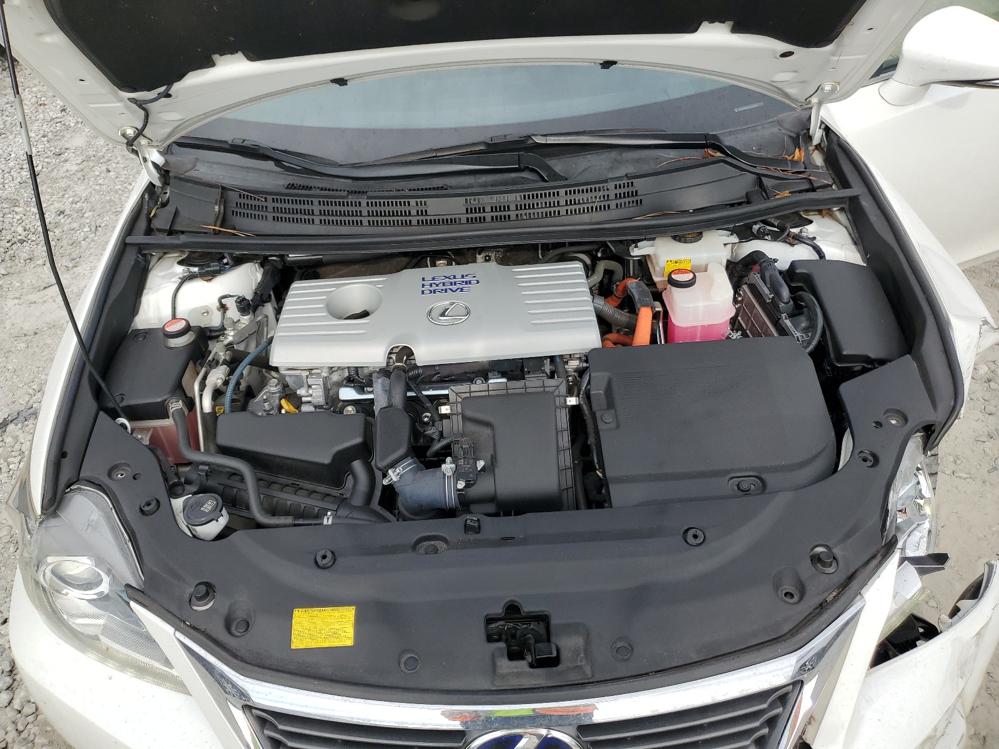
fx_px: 750
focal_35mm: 26
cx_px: 500
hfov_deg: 67.3
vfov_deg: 53.1
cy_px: 374
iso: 50
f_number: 1.5
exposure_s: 1/1429
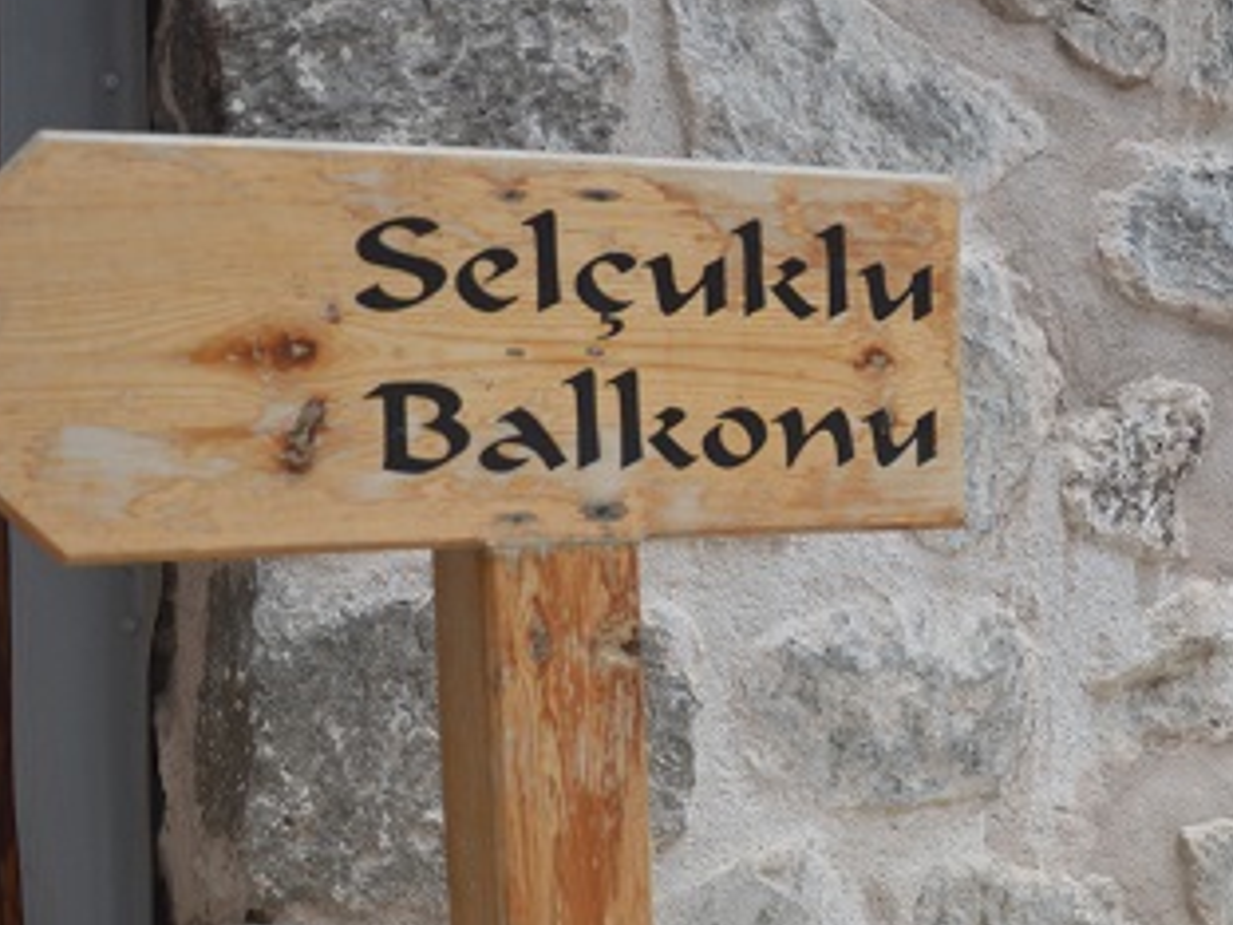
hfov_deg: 20.1
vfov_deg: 15.2
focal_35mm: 97
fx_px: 3452
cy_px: 739
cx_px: 869
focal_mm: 35
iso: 400
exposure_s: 1/100
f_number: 4.5
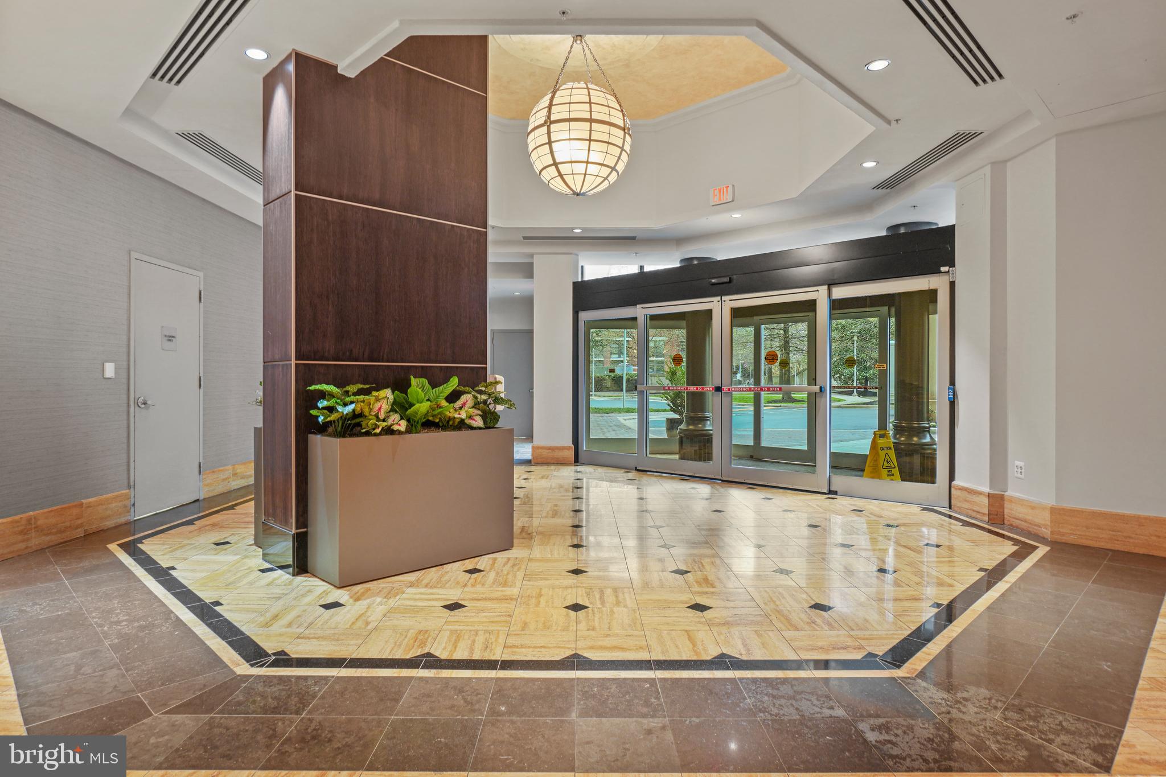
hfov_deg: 85.4
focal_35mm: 20
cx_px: 583
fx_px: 631
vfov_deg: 63.2
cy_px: 388
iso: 100
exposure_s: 3.2
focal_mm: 13
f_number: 7.1
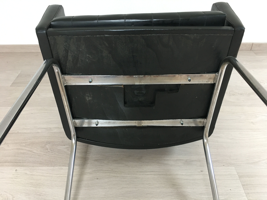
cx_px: 134
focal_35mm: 29
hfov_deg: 61.7
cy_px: 100
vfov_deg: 48.2
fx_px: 224
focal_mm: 4.15
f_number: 2.2
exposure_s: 1/33
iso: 160
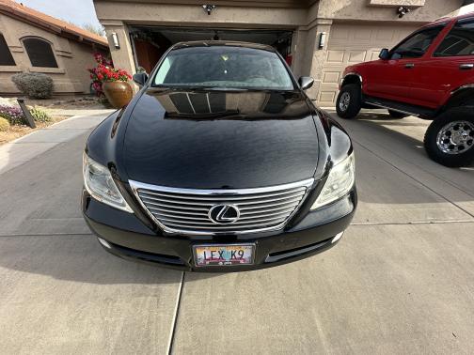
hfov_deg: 102.1
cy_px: 178
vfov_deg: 85.7
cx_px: 237
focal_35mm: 14
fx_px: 192
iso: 40
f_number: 2.2
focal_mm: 2.22
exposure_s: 1/556
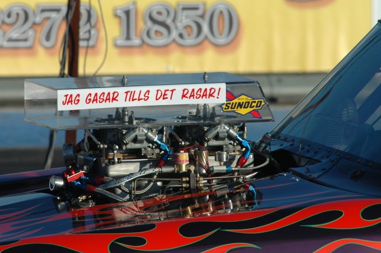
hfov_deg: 2.6
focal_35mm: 788
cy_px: 94
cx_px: 148
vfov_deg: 1.7
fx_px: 8333
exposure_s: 1/500
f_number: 8
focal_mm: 400
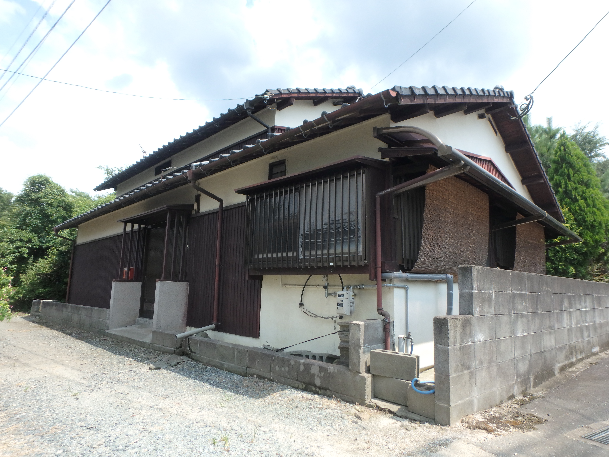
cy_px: 228
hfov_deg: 79.0
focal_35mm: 21
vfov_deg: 63.4
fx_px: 369
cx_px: 304
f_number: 3.5
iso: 125
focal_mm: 3.7
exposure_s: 1/500
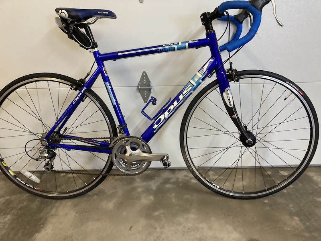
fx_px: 260
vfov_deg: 49.7
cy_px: 120
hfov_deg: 63.4
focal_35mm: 28
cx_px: 160
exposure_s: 1/60
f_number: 1.8
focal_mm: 3.99
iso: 160
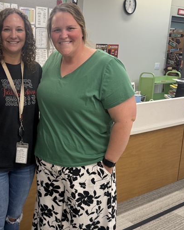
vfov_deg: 38.6
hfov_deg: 30.8
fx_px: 327
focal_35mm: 48
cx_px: 42
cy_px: 138
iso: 200
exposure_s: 1/226
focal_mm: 6.76
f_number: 1.78
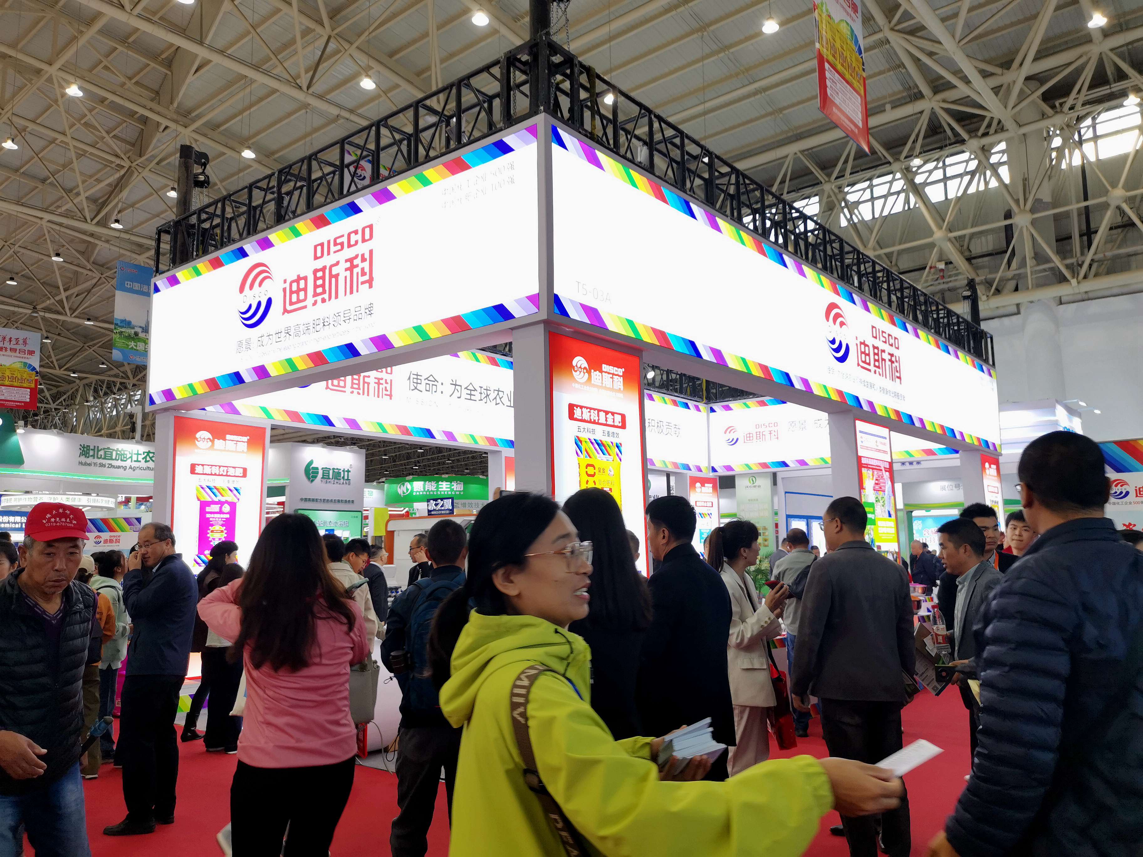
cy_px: 428
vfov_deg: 51.4
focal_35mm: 27
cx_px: 572
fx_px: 892
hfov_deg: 65.3
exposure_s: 1/90
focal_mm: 5.58
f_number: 1.8
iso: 64
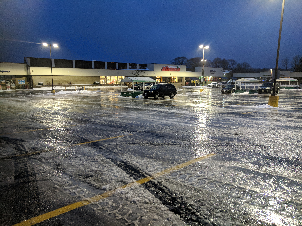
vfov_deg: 53.1
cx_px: 151
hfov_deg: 67.3
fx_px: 227
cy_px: 113
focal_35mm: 26
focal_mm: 4.67
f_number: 2
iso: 509
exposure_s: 1/40
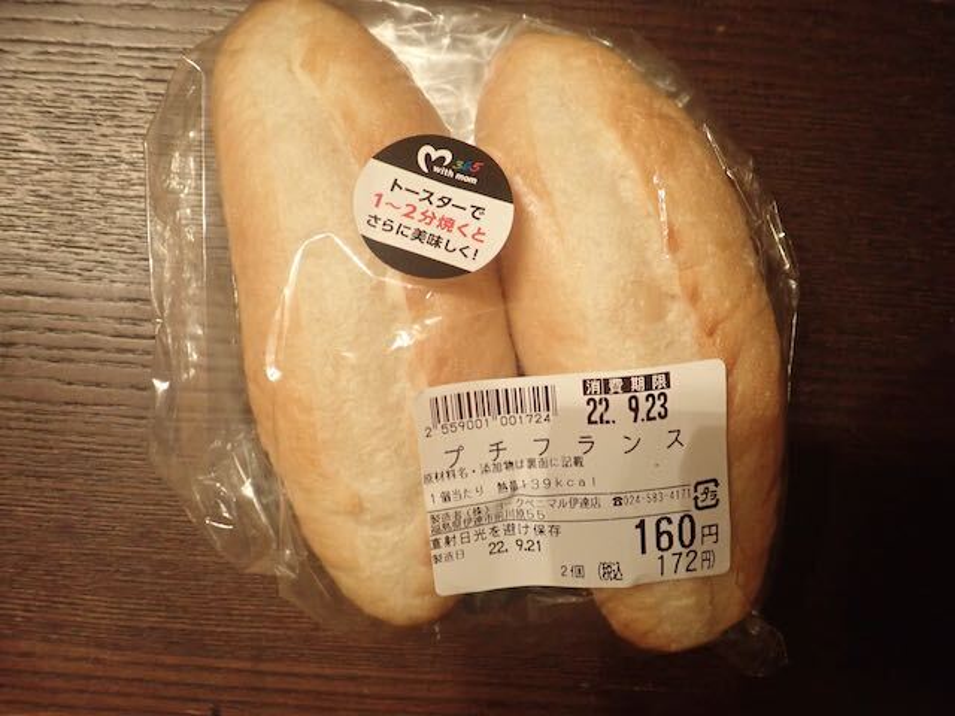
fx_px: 828
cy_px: 358
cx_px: 478
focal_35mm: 30
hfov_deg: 60.0
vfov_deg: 46.8
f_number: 2.3
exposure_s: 1/40
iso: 800
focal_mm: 5.5
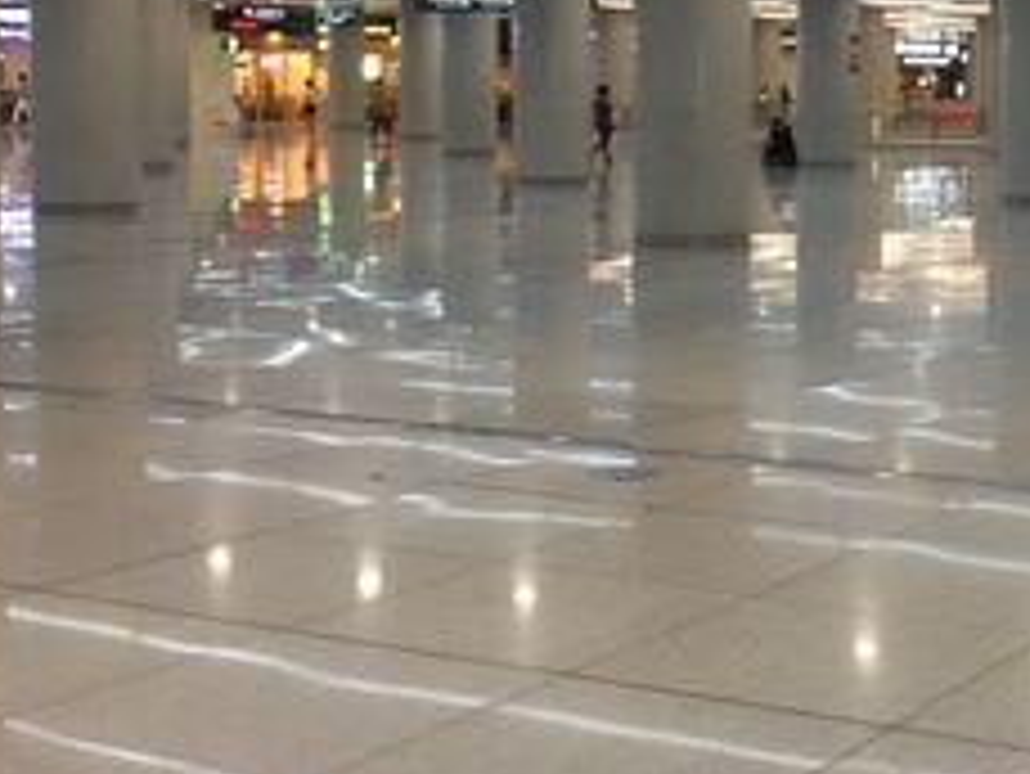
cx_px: 909
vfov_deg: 21.2
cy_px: 220
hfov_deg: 27.2
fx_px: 2054
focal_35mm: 69
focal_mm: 4.15
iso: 125
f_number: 2.2
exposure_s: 1/33
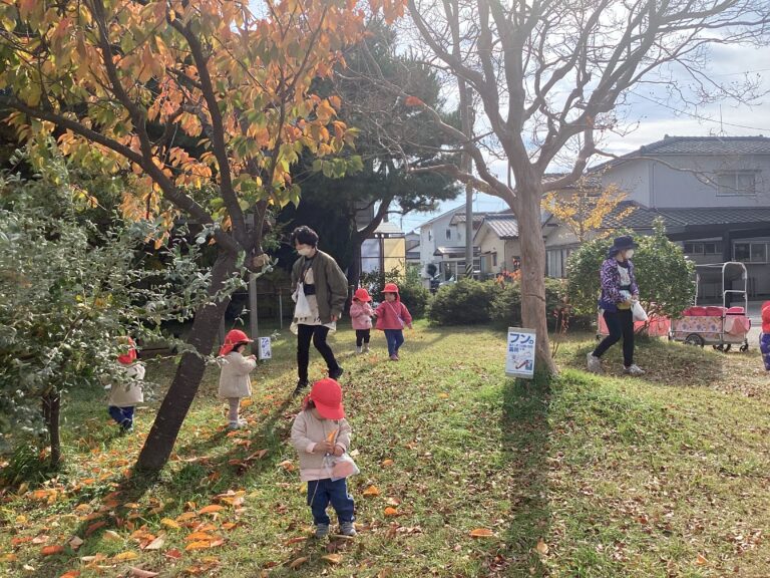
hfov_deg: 58.4
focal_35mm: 31
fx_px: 690
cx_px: 385
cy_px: 289
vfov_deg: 45.4
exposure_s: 1/637
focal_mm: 3.3
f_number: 2.4
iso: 25
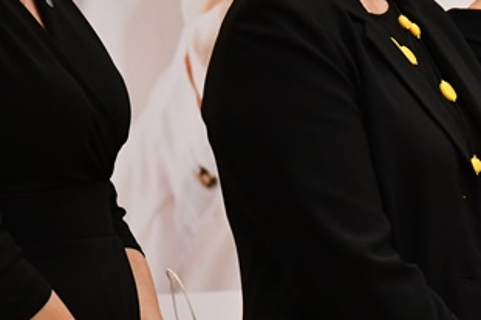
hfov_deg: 4.3
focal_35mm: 483
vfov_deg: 2.8
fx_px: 6450
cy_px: 60
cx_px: 433
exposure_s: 1/125
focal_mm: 100
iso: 3200
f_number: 5.6
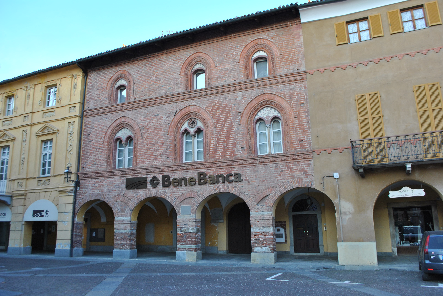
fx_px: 333
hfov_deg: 67.3
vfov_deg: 48.0
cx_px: 222
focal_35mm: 27
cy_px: 148
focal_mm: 18
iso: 200
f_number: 5.6
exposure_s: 1/125
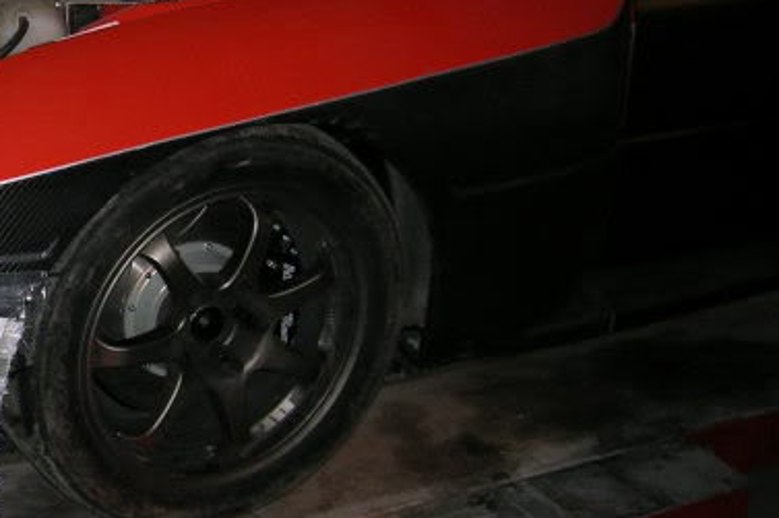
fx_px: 1622
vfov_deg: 18.1
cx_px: -45
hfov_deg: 25.3
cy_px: 184
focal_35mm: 75
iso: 67
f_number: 2.9
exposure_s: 1/60.1
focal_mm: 5.7
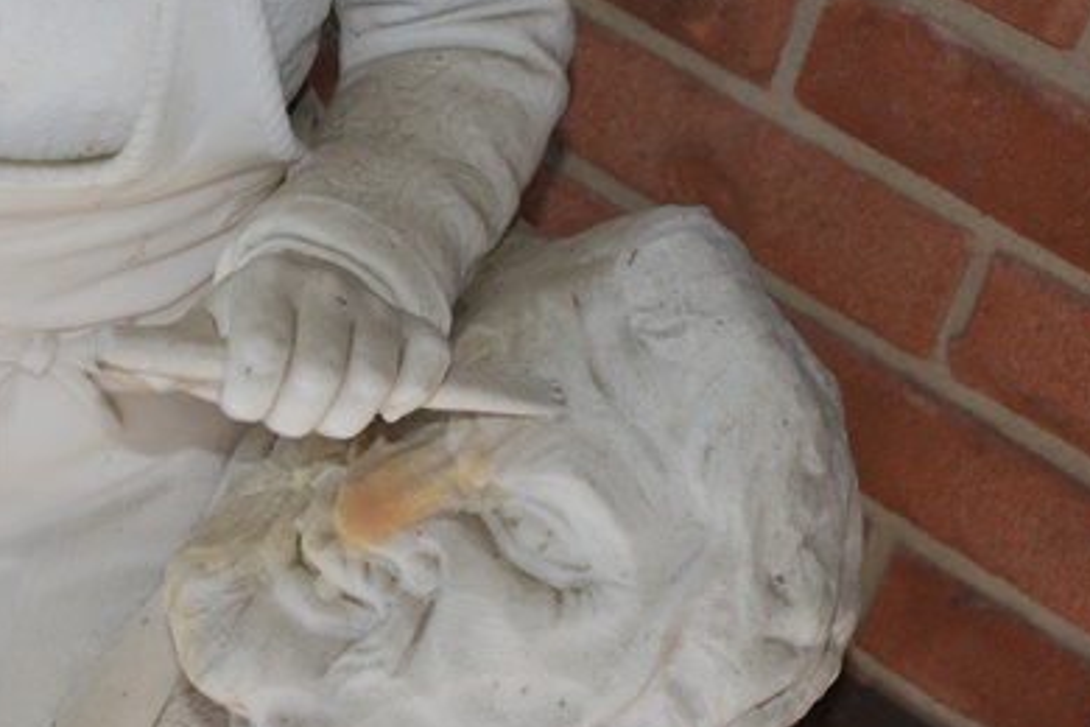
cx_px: 447
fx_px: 2445
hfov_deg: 25.1
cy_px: 361
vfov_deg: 16.9
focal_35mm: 81
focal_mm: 35
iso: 720
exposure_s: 1/60
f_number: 5
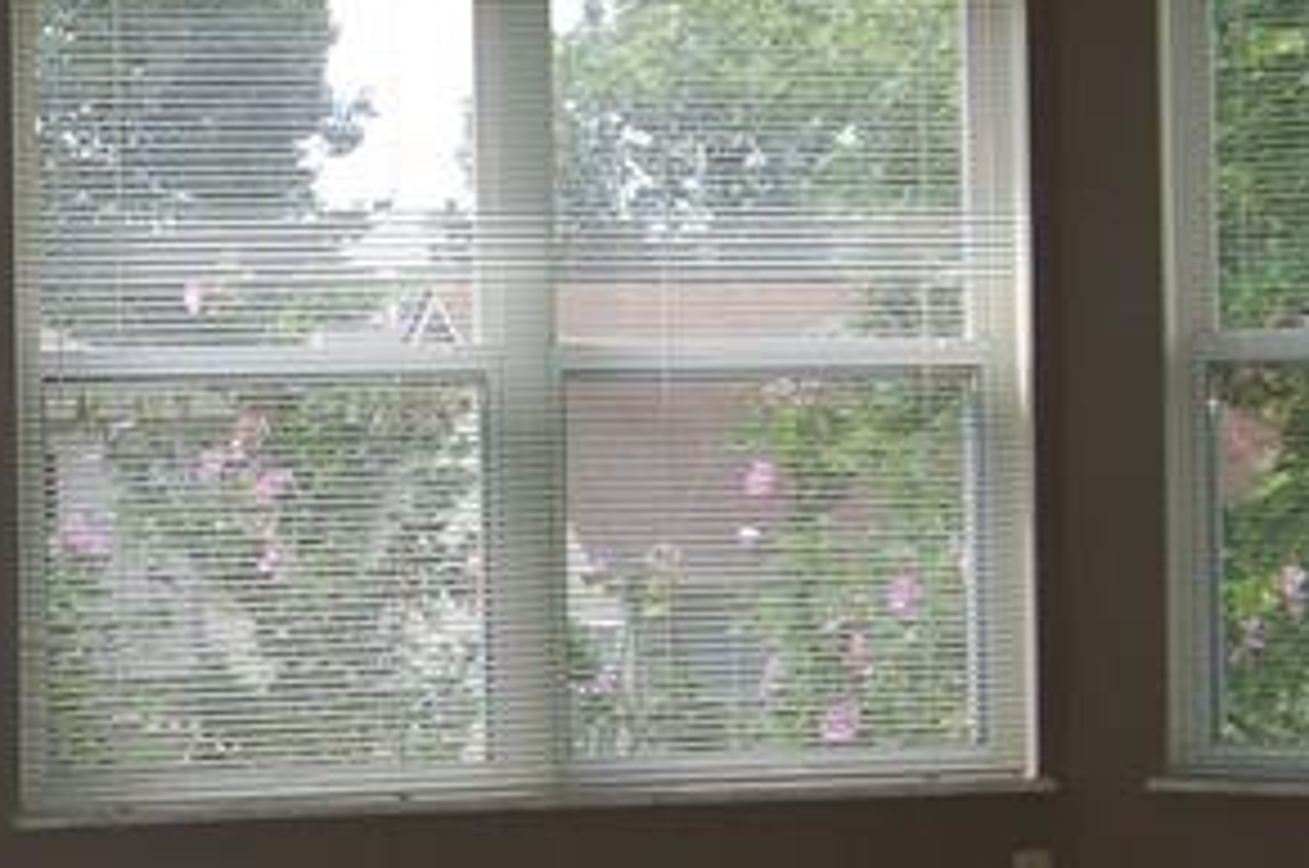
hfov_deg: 19.8
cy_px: 373
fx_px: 3666
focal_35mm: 101
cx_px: 110
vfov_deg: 13.5
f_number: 5
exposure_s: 1/500
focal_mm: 18
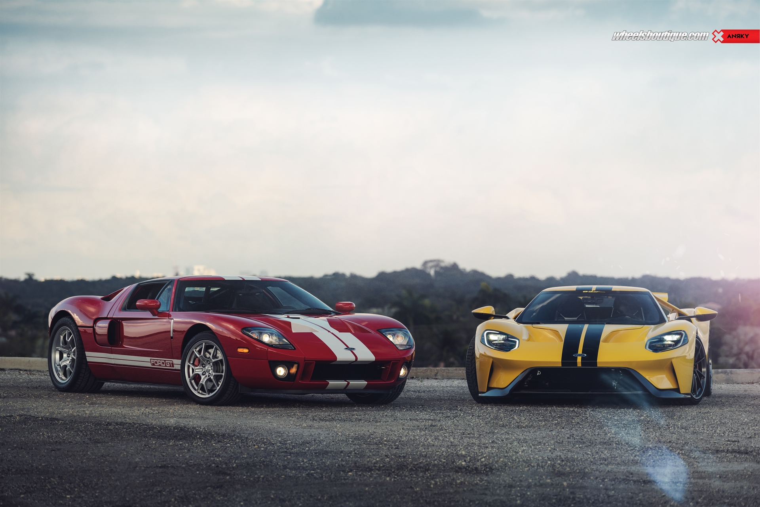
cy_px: 254
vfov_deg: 7.6
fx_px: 3800
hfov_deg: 11.4
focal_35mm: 180
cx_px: 380
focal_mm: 180
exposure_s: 1/320
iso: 200
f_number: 5
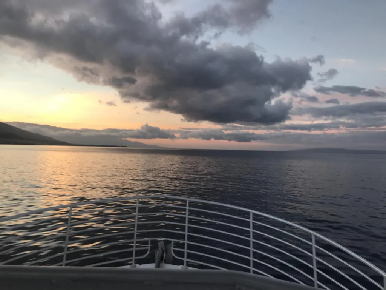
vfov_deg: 49.7
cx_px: 193
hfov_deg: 63.4
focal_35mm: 28
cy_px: 145
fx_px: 312
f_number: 1.8
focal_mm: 3.99
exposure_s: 1/60
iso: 32
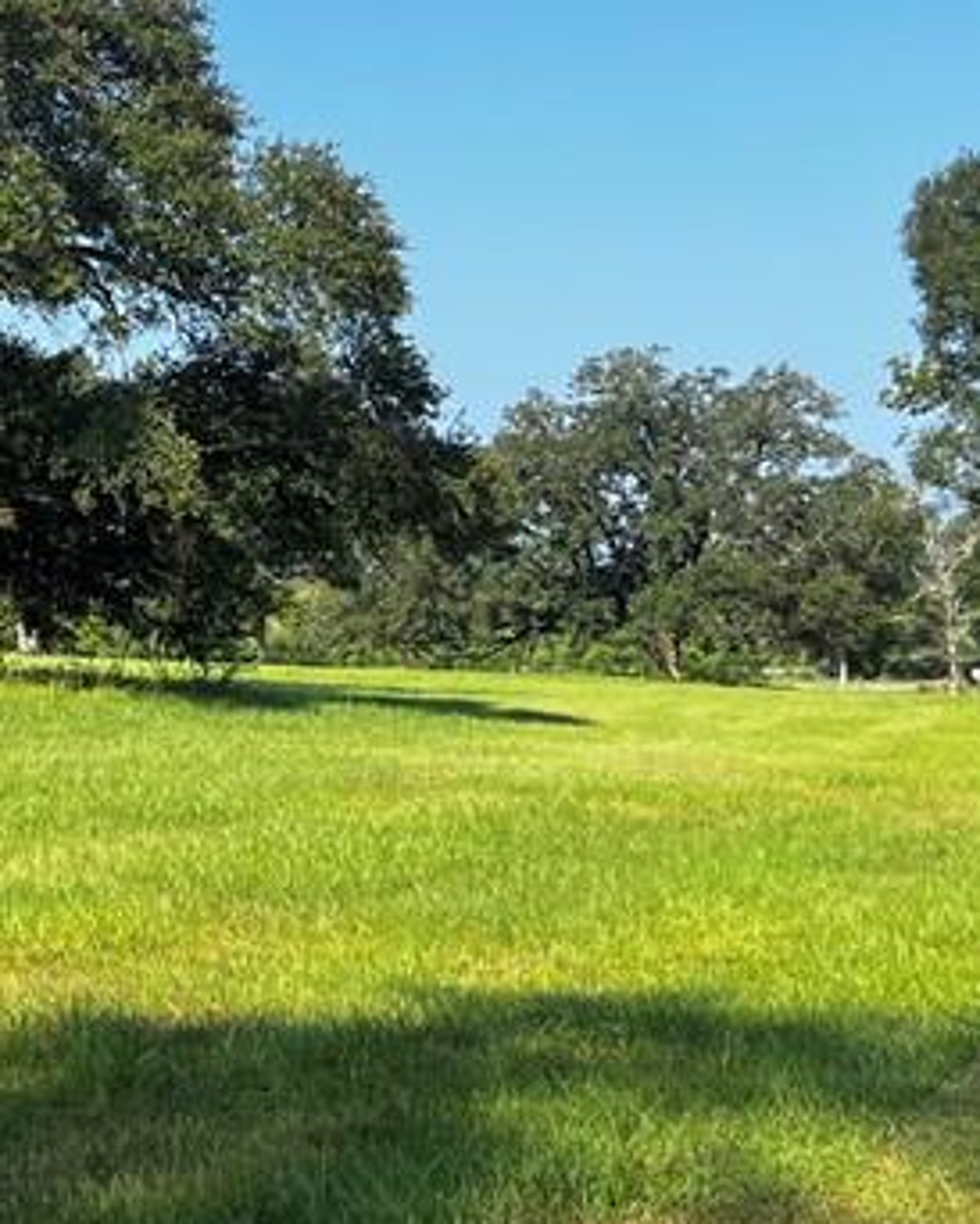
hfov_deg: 19.7
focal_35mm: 76
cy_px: 315
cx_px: 57
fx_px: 2753
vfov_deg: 24.8
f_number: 1.6
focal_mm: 5.1
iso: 50
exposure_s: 1/1957
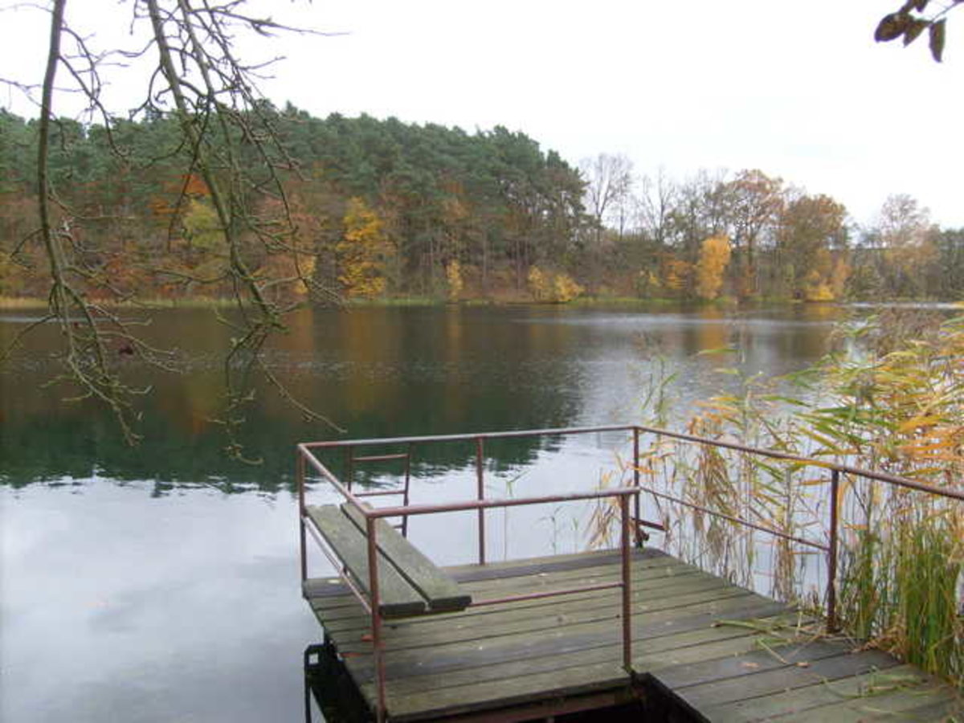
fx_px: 975
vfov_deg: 40.7
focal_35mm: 35
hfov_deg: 52.6
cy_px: 362
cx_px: 482
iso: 80
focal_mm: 5.8
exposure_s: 1/90
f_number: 2.8
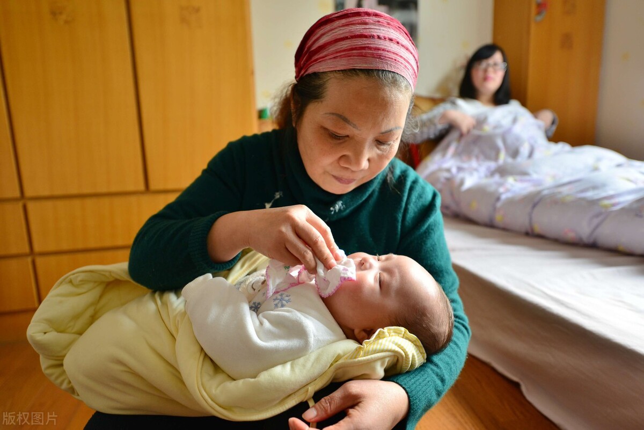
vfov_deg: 53.2
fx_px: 429
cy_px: 215
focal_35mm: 24
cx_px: 322
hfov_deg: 73.7
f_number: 2.8
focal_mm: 24
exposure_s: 1/100
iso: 400
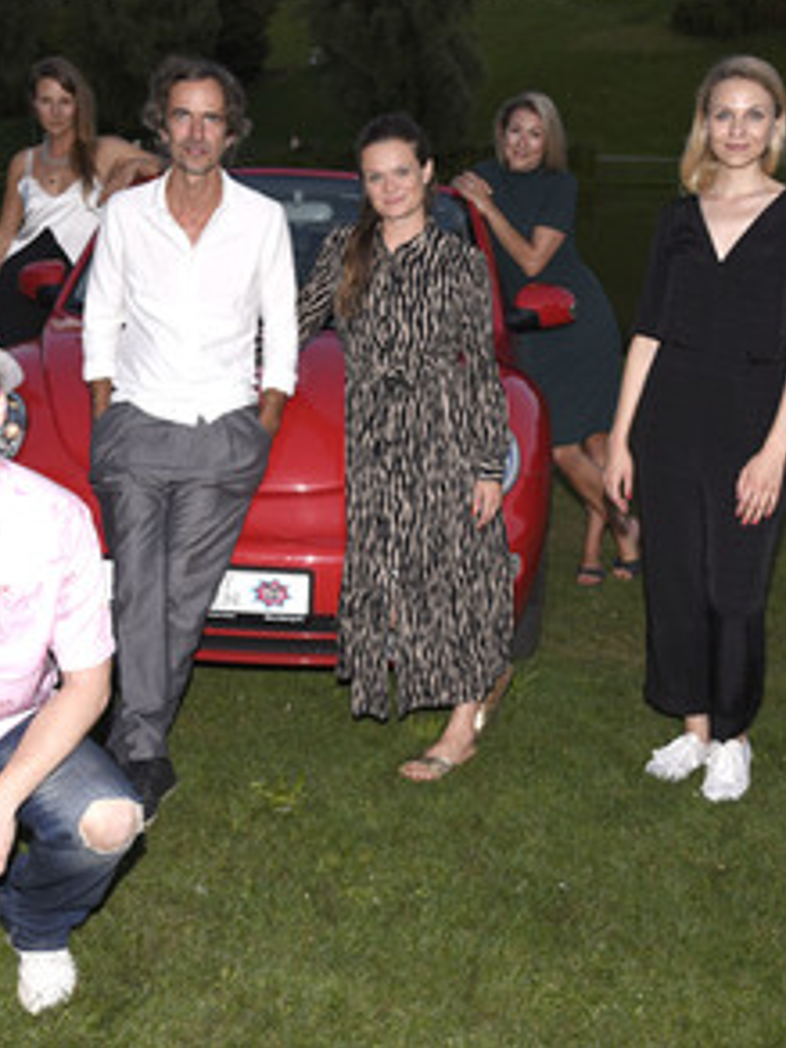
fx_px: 1211
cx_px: 350
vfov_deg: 46.8
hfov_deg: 35.9
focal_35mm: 40
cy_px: 517
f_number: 6.3
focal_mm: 27
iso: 500
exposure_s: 1/160
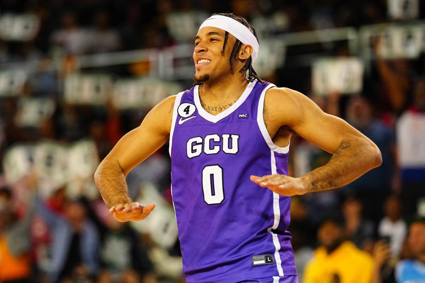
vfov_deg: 10.2
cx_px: 212
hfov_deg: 15.2
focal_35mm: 135
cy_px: 142
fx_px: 1594
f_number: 1.8
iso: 2500
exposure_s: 1/1250
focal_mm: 135
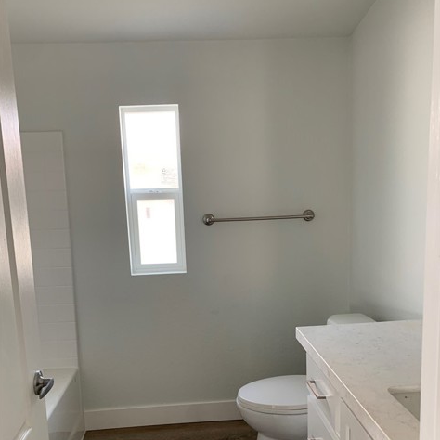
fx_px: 446
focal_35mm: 31
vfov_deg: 52.2
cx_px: 219
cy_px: 263
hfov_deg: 52.5
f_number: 1.8
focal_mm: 4.25
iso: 125
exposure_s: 1/60
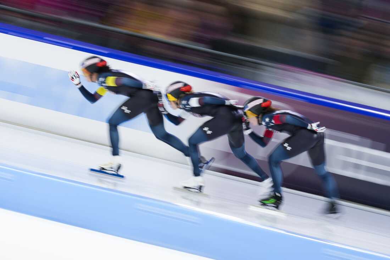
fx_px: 4332
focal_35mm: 400
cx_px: 195
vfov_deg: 3.4
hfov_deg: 5.2
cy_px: 130
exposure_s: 1/20
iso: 250
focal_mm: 400
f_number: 7.1
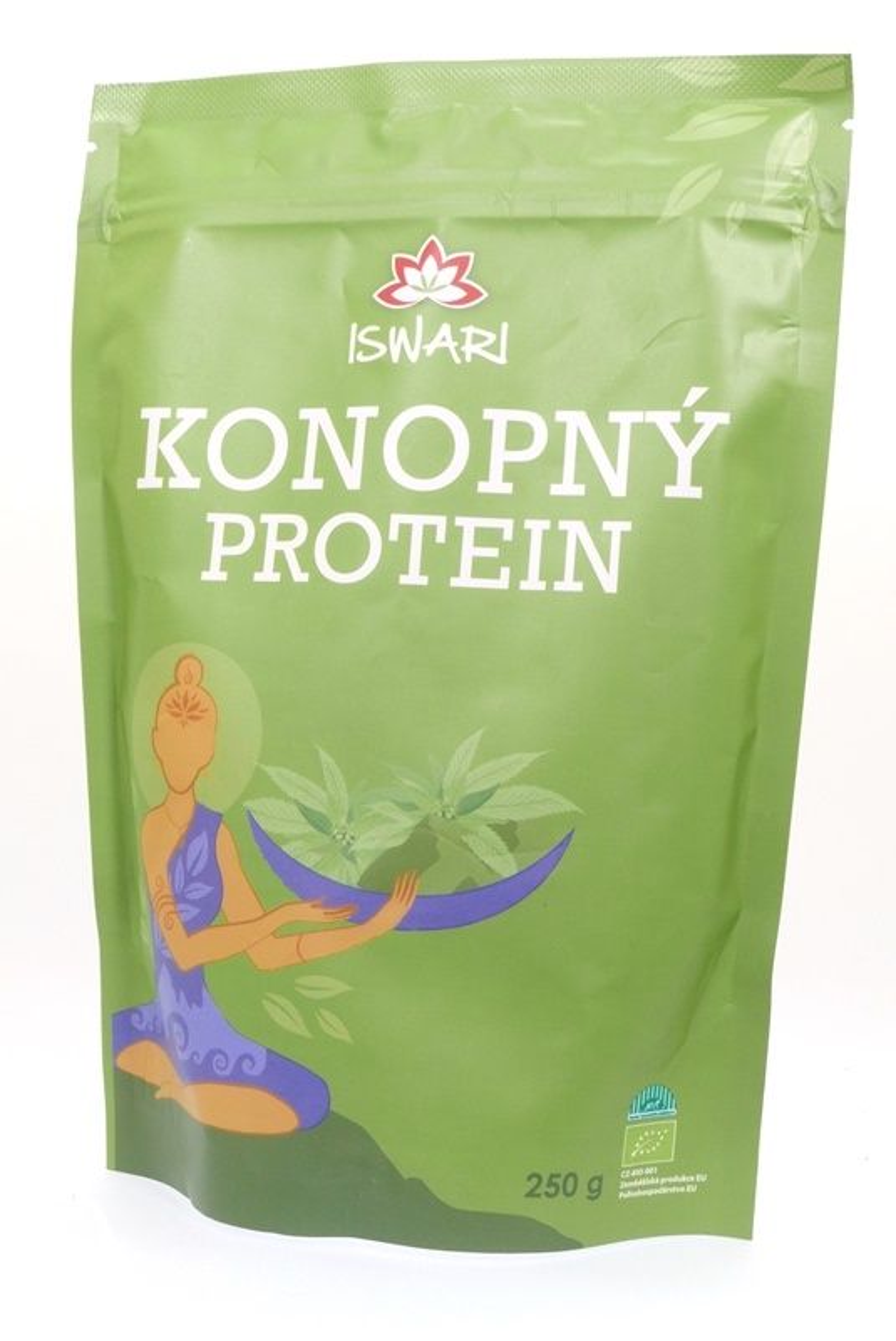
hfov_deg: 22.0
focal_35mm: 62
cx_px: 448
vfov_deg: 32.4
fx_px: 2309
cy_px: 670
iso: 800
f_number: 16
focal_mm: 28.2
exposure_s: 1/25
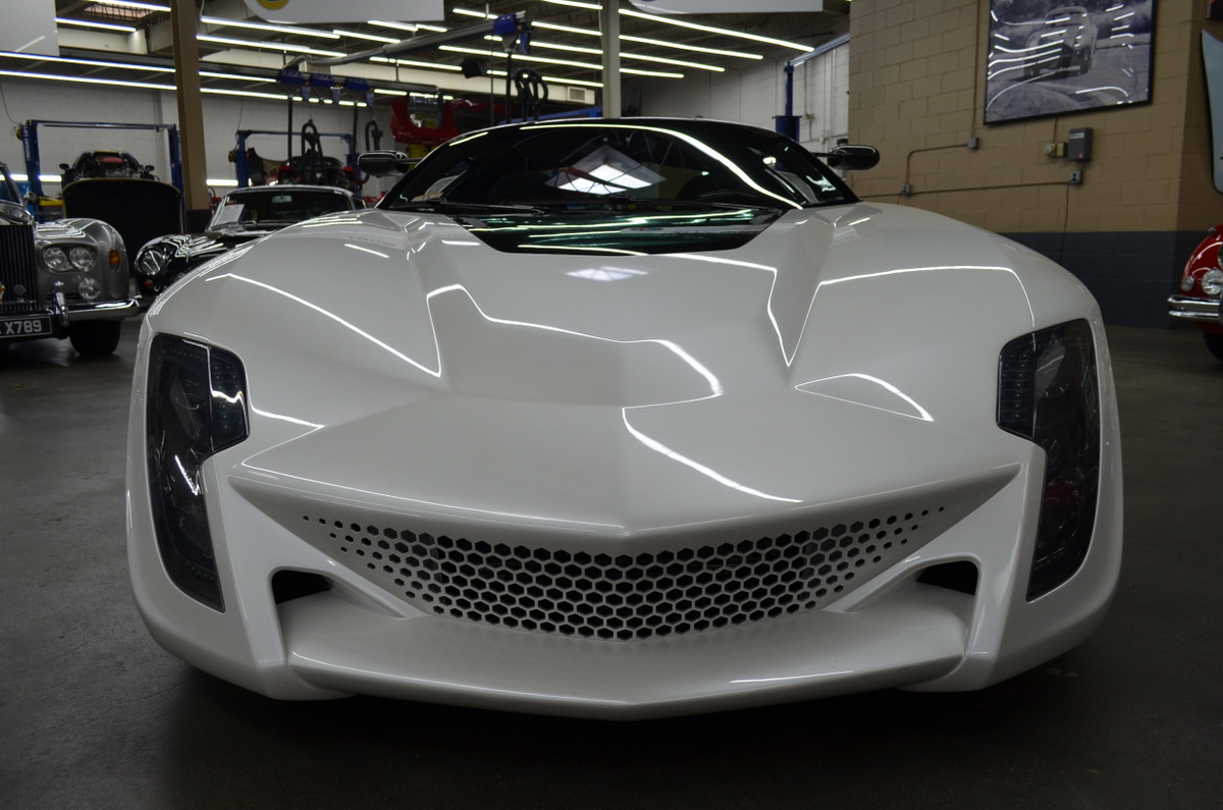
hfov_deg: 62.0
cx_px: 612
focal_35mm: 30
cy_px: 405
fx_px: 1017
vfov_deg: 43.4
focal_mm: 20
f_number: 5.6
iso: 400
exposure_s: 1/100
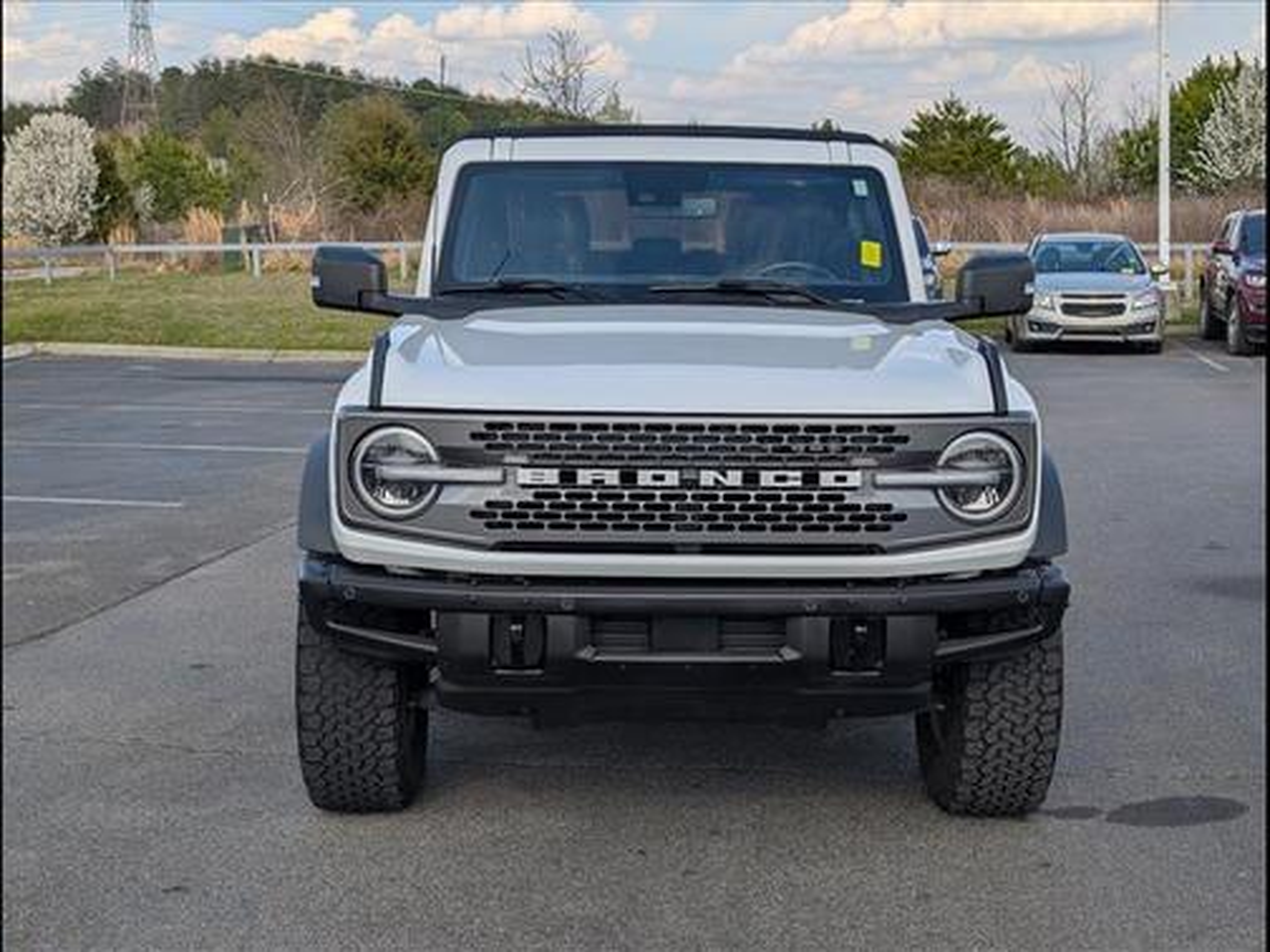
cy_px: 476
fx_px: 1798
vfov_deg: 29.7
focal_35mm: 49
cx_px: 635
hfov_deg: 38.9
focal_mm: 6.9
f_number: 1.68
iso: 21
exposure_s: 1/1111
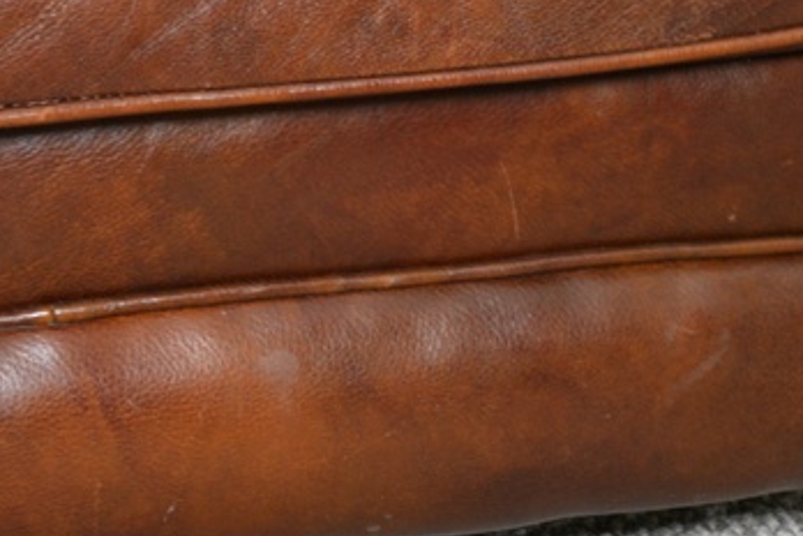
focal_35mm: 213
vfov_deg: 6.4
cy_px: 136
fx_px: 4757
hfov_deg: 9.6
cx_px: 551
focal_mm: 55
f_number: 5.6
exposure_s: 1/30
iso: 1400
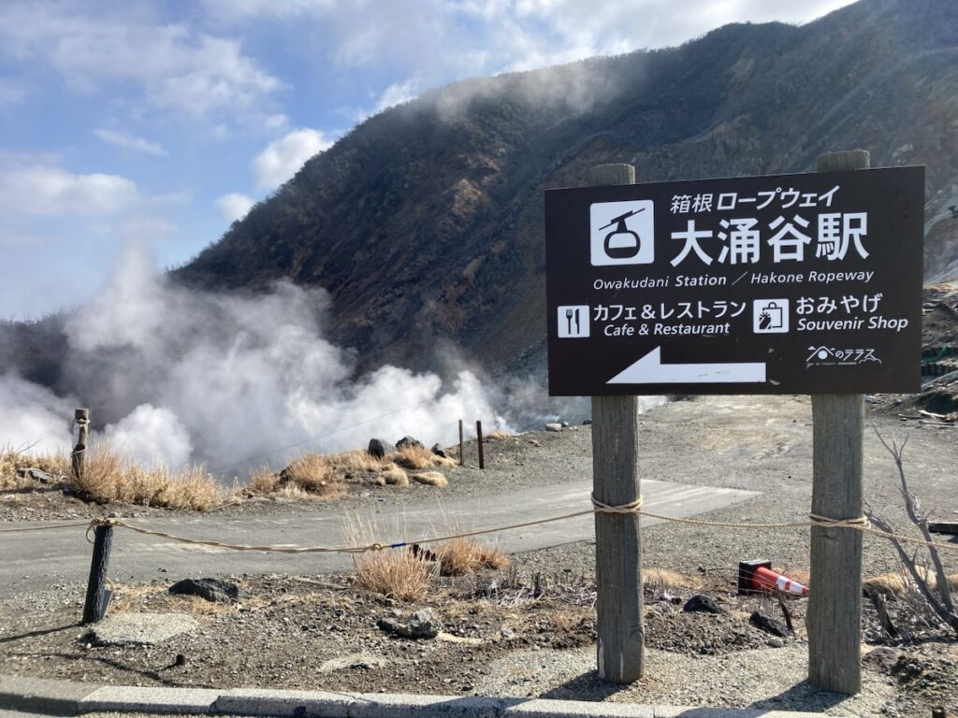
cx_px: 479
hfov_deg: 63.4
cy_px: 359
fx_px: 775
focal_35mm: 28
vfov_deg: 49.7
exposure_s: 1/1715
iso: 20
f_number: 1.8
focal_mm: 3.99
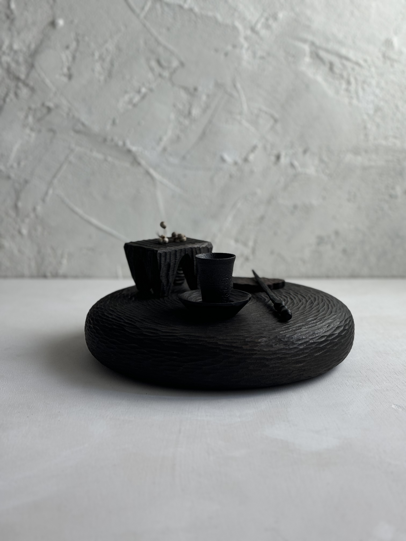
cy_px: 270
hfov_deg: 30.3
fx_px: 751
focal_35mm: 48
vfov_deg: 39.7
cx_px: 203
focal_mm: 6.76
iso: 100
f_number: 1.78
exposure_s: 1/60
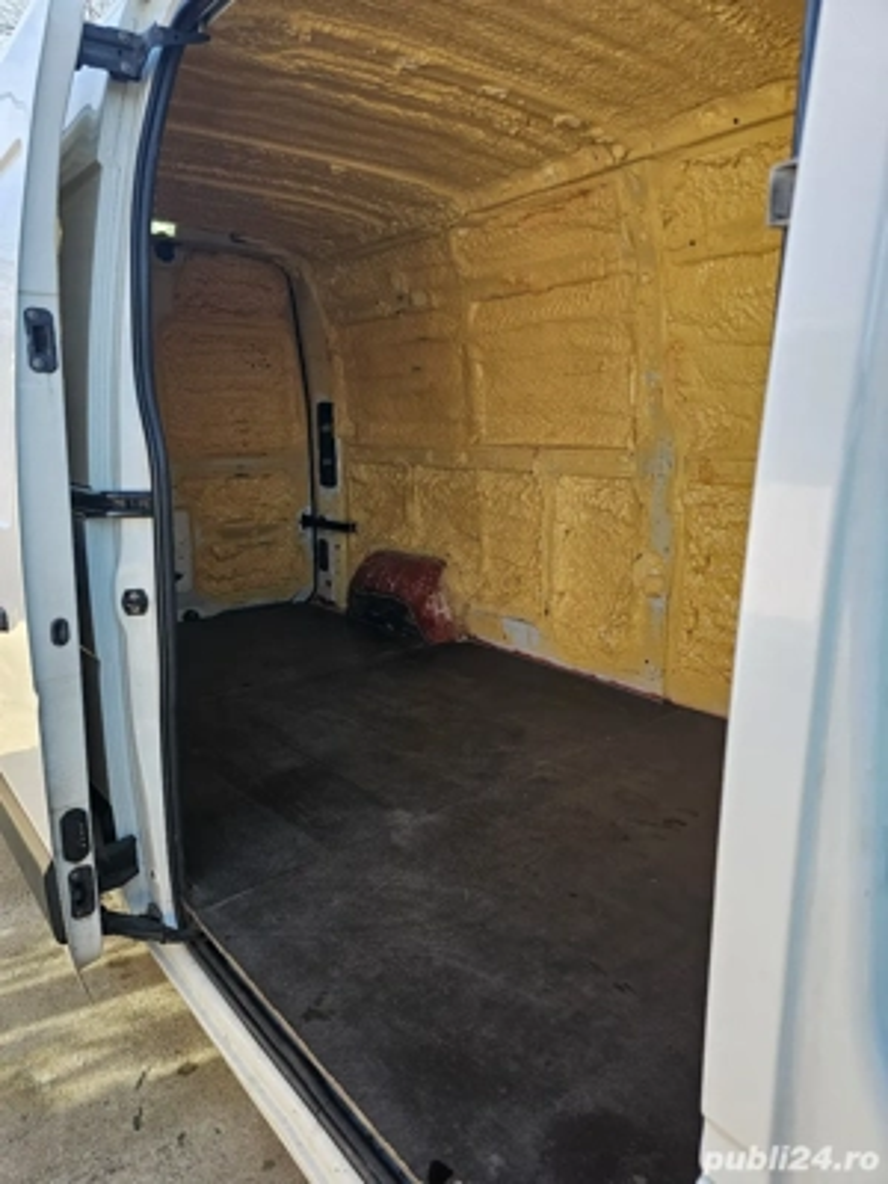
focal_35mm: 23
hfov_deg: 58.9
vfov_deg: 73.9
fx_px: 787
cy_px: 592
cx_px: 444
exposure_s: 1/192
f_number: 1.7
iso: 32
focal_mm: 6.3
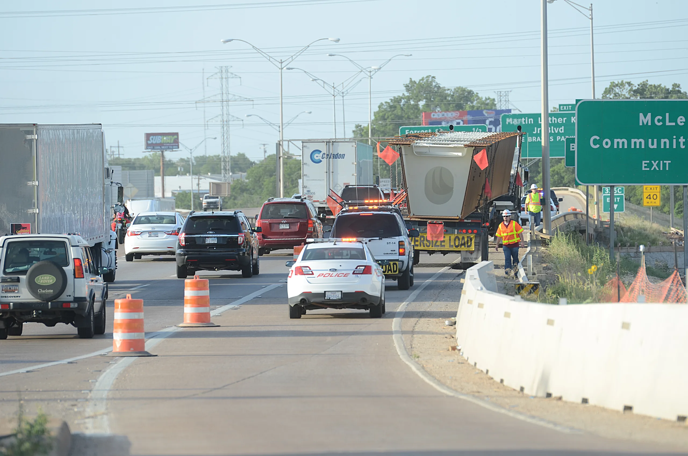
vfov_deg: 4.6
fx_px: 5722
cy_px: 228
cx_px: 344
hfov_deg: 6.9
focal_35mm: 300
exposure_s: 1/320
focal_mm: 200
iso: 100
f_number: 4.5
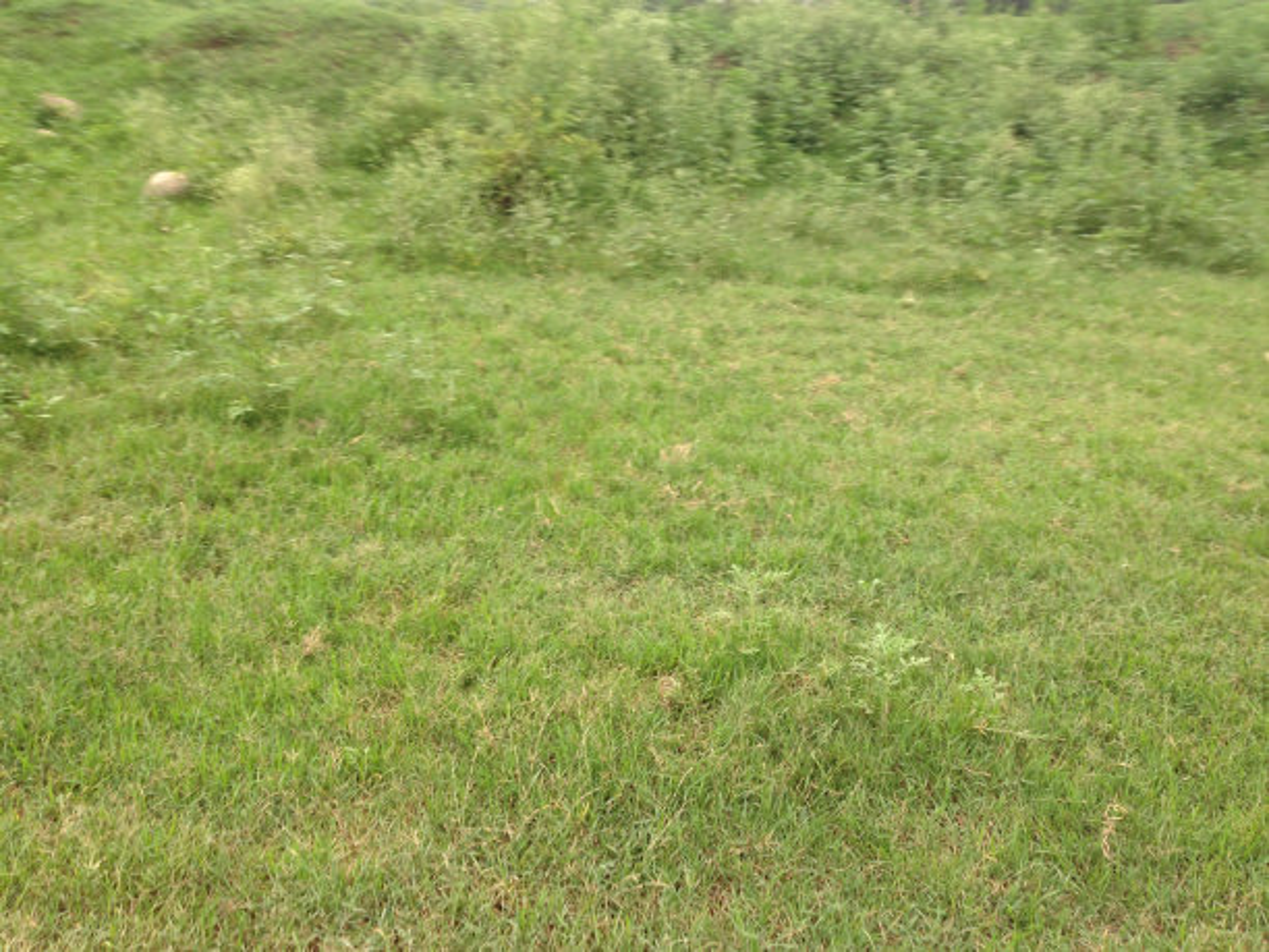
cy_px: 476
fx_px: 1210
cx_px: 634
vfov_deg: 42.9
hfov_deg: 55.4
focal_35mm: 33
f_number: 2.4
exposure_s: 1/40
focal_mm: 4.12
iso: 50
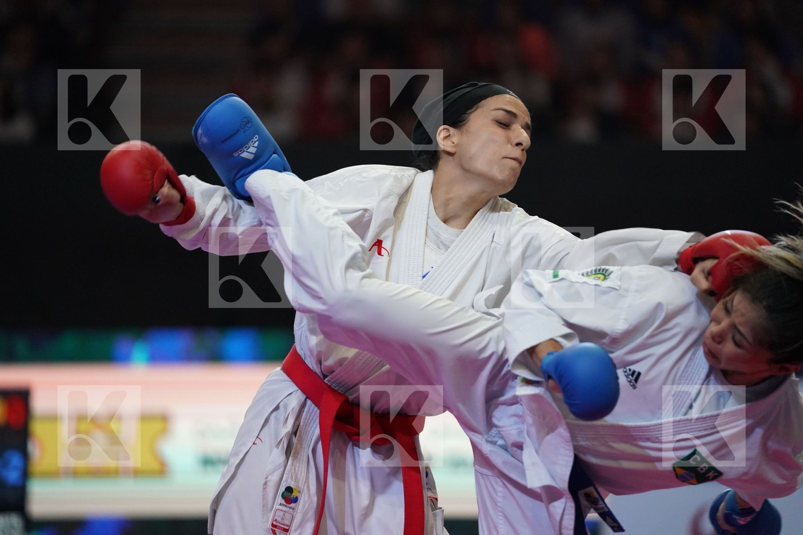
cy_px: 268
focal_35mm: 189
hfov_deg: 10.9
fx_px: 4215
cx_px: 402
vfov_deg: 7.3
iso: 4000
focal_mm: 189
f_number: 2.8
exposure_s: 1/1000
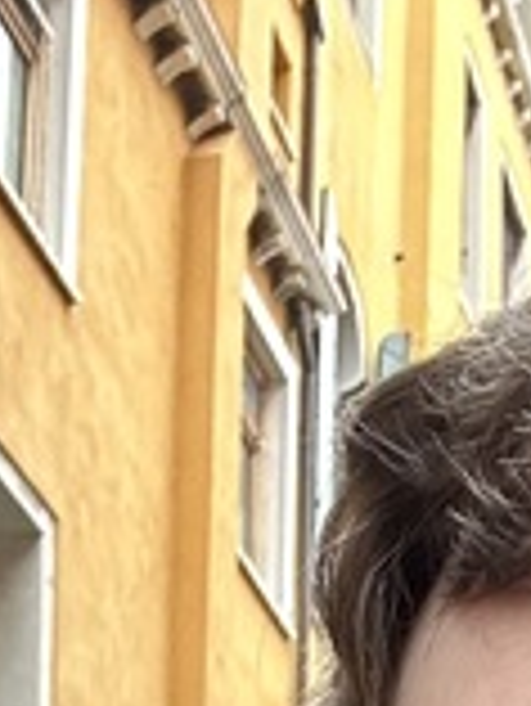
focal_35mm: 132
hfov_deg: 11.2
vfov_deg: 13.1
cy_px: 1385
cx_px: 468
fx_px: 2696
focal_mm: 2.69
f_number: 1.9
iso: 125
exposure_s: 1/60
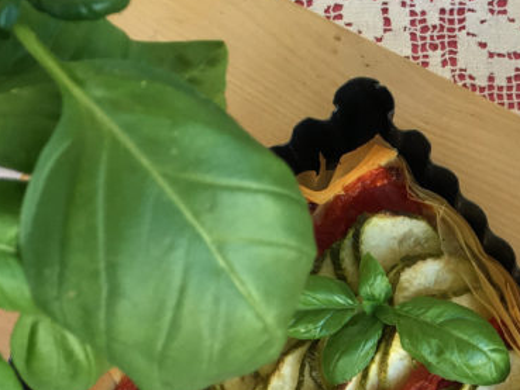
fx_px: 1382
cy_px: 541
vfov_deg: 15.2
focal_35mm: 92
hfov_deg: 20.8
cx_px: 492
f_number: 2.2
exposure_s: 1/100
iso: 40
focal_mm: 4.15
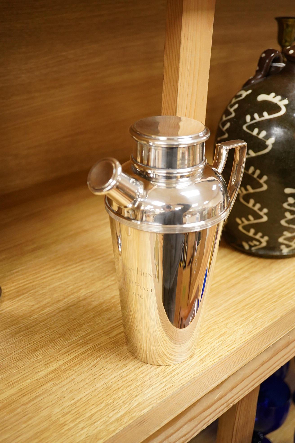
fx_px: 553
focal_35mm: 45
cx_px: 148
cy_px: 222
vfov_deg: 43.6
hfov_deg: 29.9
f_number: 5.6
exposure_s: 1/250
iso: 2500
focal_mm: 30
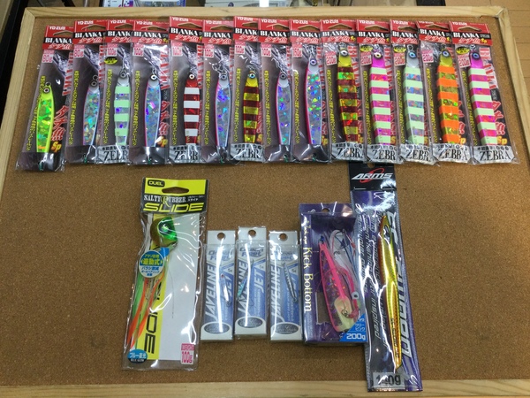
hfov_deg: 58.4
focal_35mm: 31
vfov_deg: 45.4
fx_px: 475
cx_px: 265
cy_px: 199
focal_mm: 3.3
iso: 25
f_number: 2.4
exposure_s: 1/40
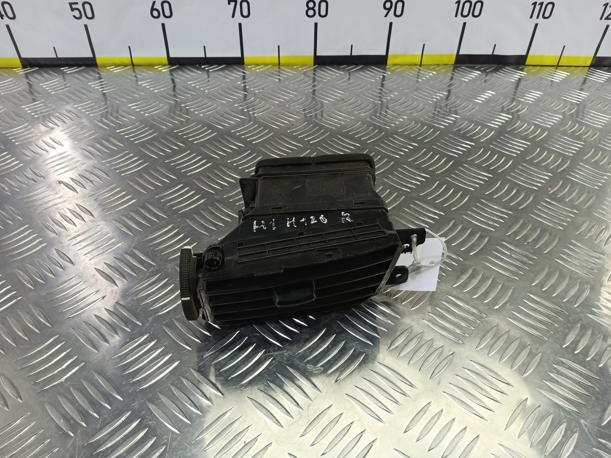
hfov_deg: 73.9
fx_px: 406
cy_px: 229
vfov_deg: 58.9
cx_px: 306
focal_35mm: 23
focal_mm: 4.11
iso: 101
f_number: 1.6
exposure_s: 1/50
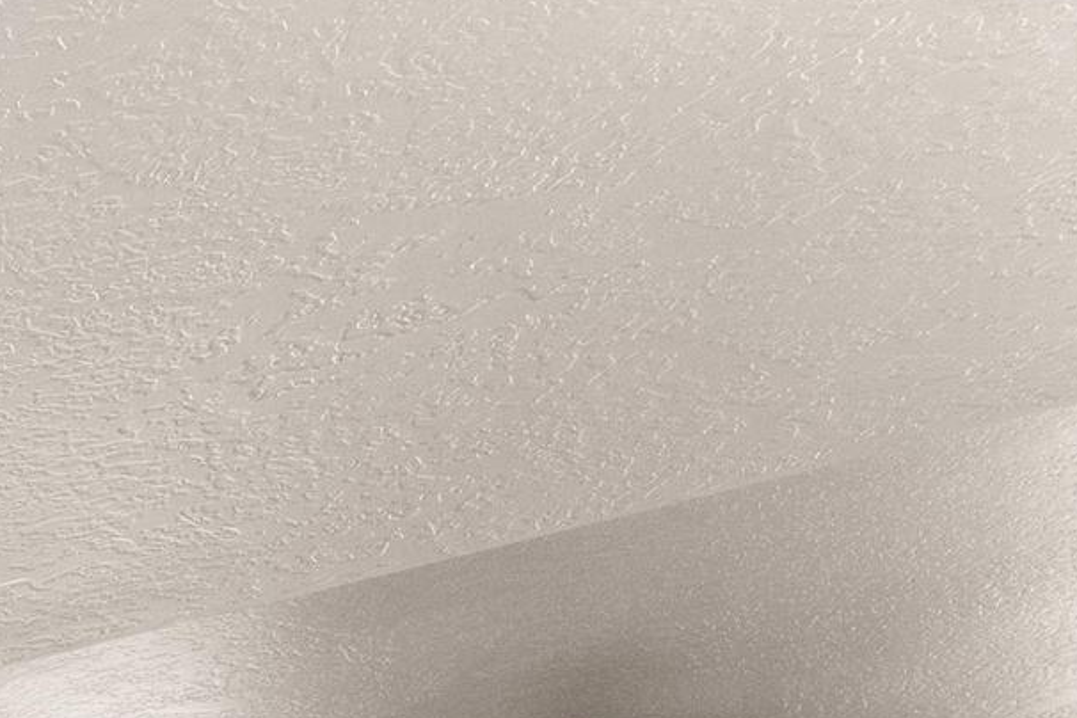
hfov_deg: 15.8
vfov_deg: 14.3
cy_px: 1623
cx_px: -1429
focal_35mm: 71
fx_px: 2124
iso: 800
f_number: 13
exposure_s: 1/13
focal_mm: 14
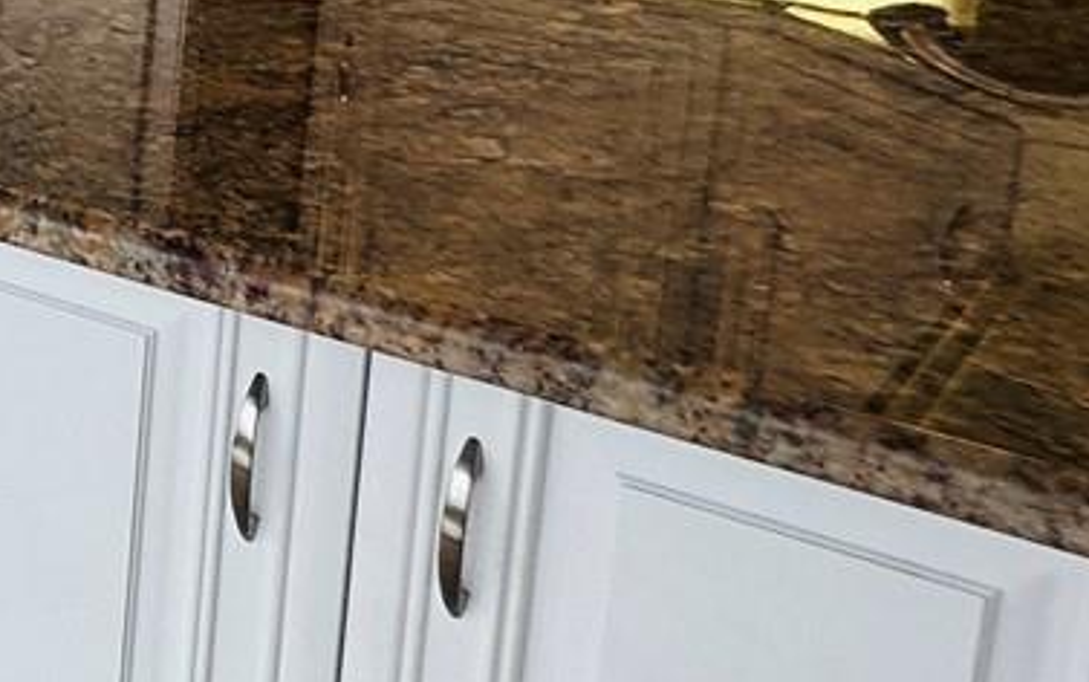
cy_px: -165
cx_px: -979
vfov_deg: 19.3
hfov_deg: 20.2
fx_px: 1871
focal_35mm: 63
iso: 50
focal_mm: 2.22
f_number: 2.2
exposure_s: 1/120
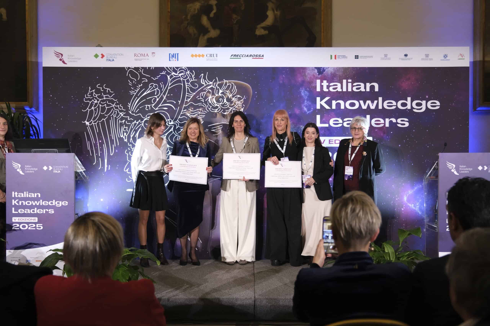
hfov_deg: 47.4
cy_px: 163
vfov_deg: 32.6
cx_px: 245
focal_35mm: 41
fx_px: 558
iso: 1000
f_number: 2.8
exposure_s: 1/125
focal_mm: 27.4
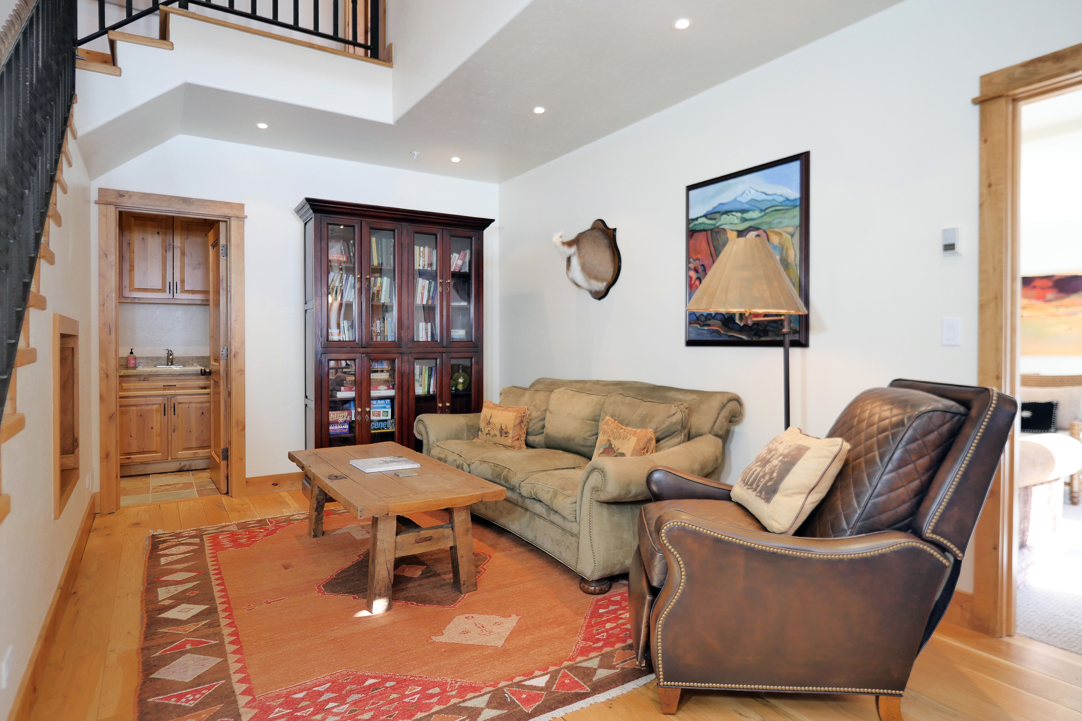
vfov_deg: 67.4
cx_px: 541
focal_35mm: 18
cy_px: 360
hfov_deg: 90.0
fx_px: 541
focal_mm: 9
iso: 800
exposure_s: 1/50
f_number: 1.7
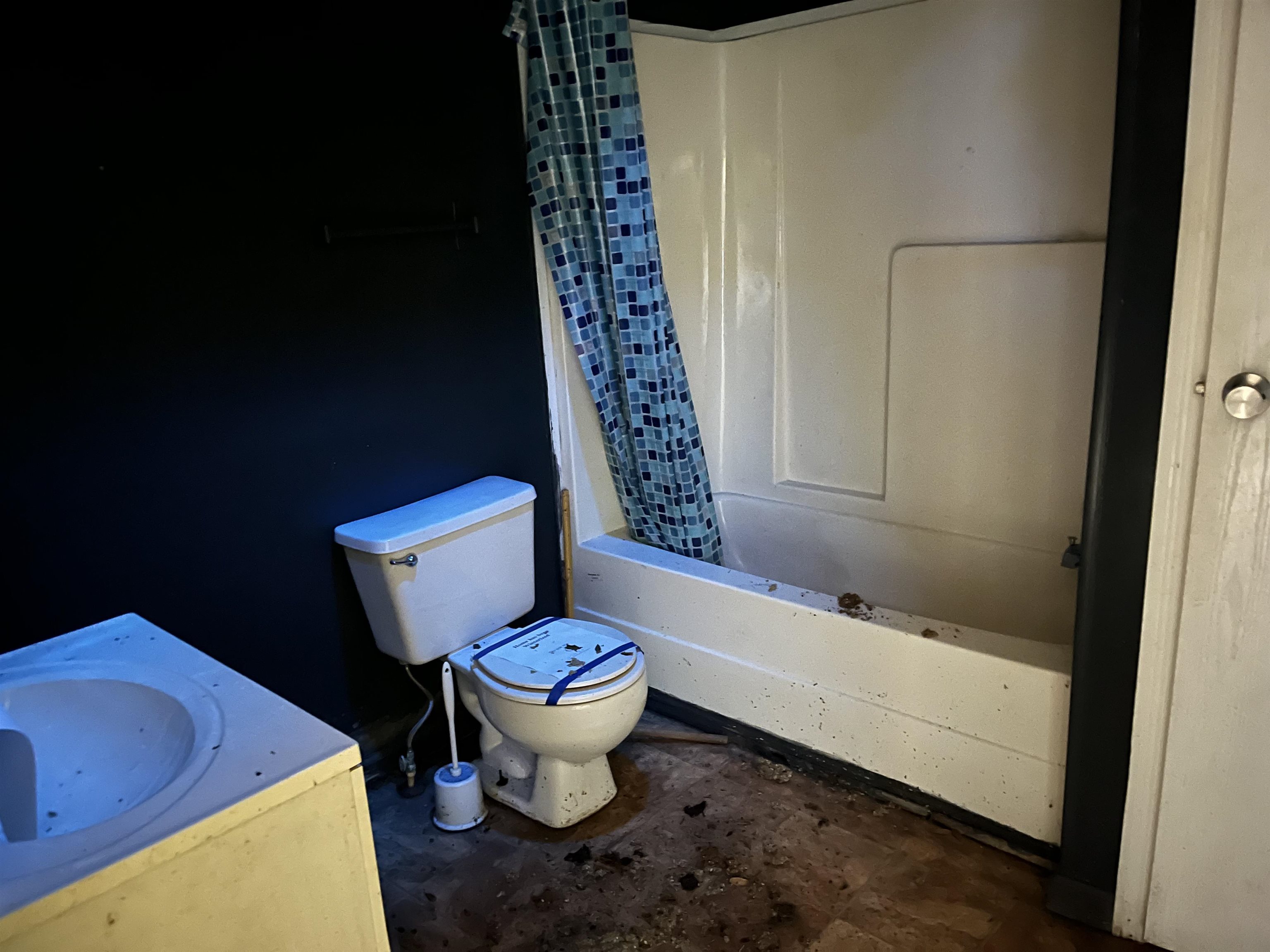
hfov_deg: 67.3
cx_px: 635
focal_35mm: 26
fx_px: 954
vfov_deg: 53.1
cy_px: 476
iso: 1250
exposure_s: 1/5
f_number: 1.6
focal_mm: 5.1
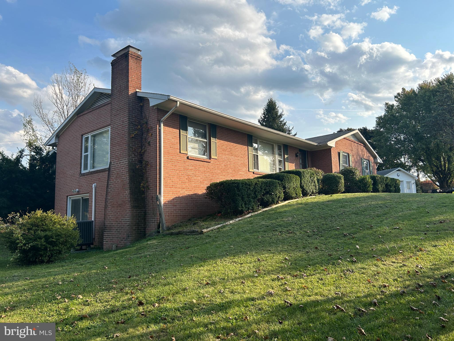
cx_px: 227
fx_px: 341
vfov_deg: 53.1
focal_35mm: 26
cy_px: 170
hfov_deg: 67.3
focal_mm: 5.7
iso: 50
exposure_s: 1/2695
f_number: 1.5
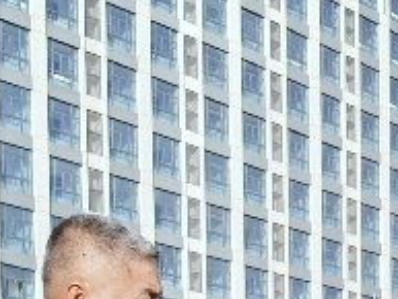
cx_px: 503
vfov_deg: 11.3
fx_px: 1335
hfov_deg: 16.2
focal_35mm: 116
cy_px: 637
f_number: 1.9
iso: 50
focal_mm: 5.5
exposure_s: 1/3401
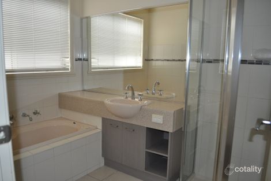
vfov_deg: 47.9
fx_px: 203
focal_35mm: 27
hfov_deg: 67.4
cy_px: 90
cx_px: 136
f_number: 3.5
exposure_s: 1/60
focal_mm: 18
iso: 800
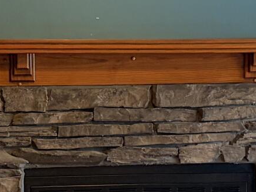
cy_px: 174
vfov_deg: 8.3
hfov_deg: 11.1
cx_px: 116
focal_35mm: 178
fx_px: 1317
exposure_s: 1/60
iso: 200
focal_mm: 5.96
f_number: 1.6
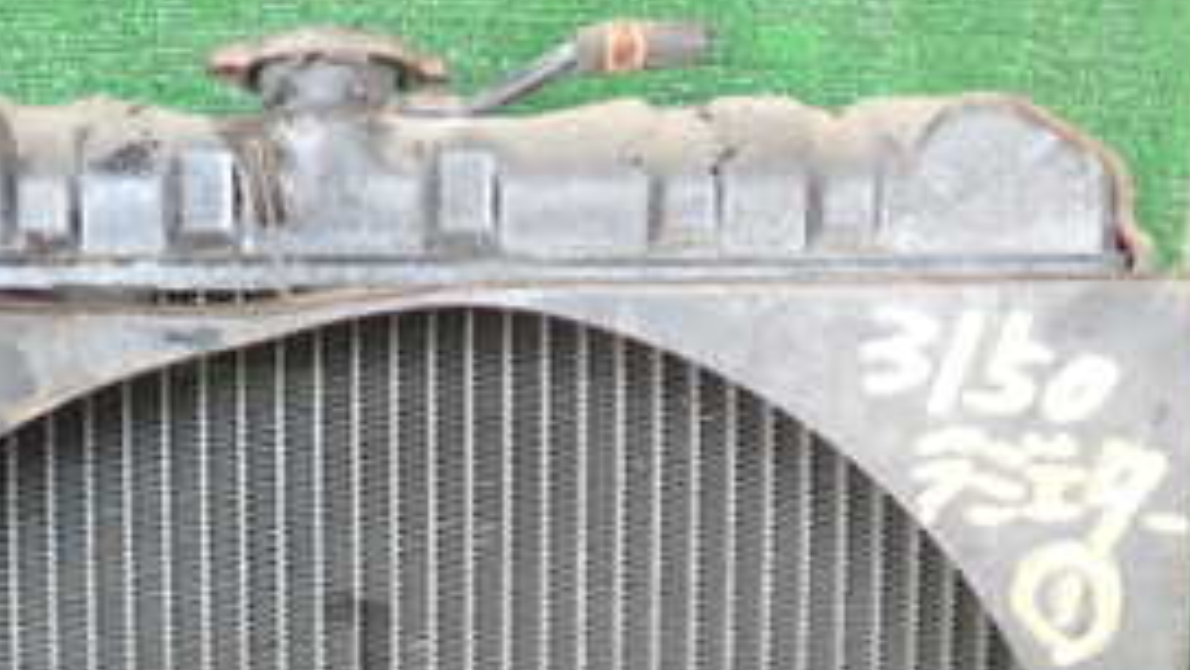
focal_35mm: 72
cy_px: 810
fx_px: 2272
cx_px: 385
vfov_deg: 16.1
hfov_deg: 29.1
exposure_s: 1/80
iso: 100
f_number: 2.3
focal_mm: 5.4
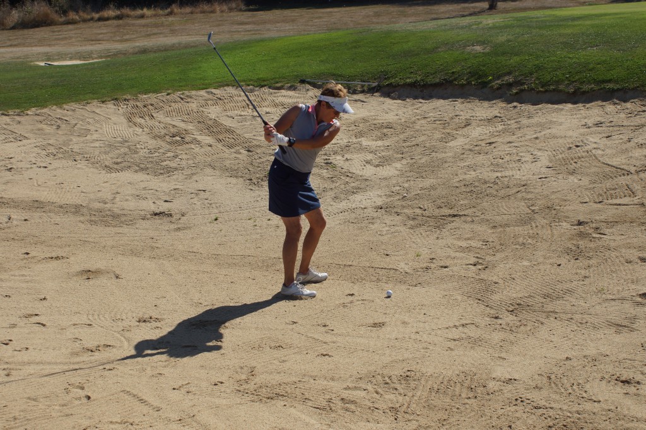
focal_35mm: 52
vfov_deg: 25.7
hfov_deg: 37.9
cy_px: 215
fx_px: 942
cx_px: 323
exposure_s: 1/320
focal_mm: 35
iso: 100
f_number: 8
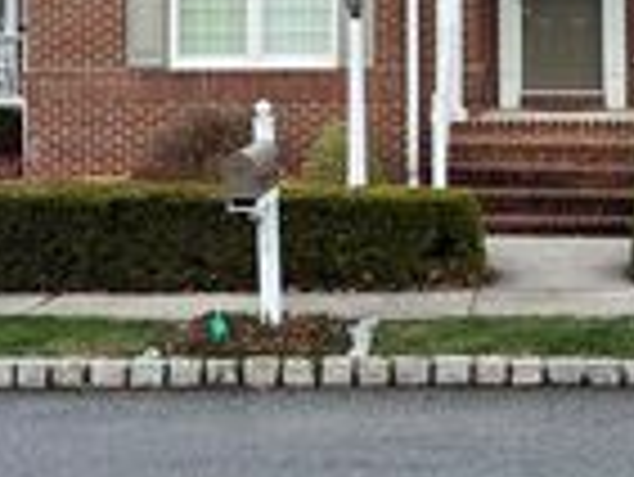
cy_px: -38
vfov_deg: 15.7
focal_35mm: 92
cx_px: 441
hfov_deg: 21.2
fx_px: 1686
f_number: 1.5
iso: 50
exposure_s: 1/1468
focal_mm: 5.7
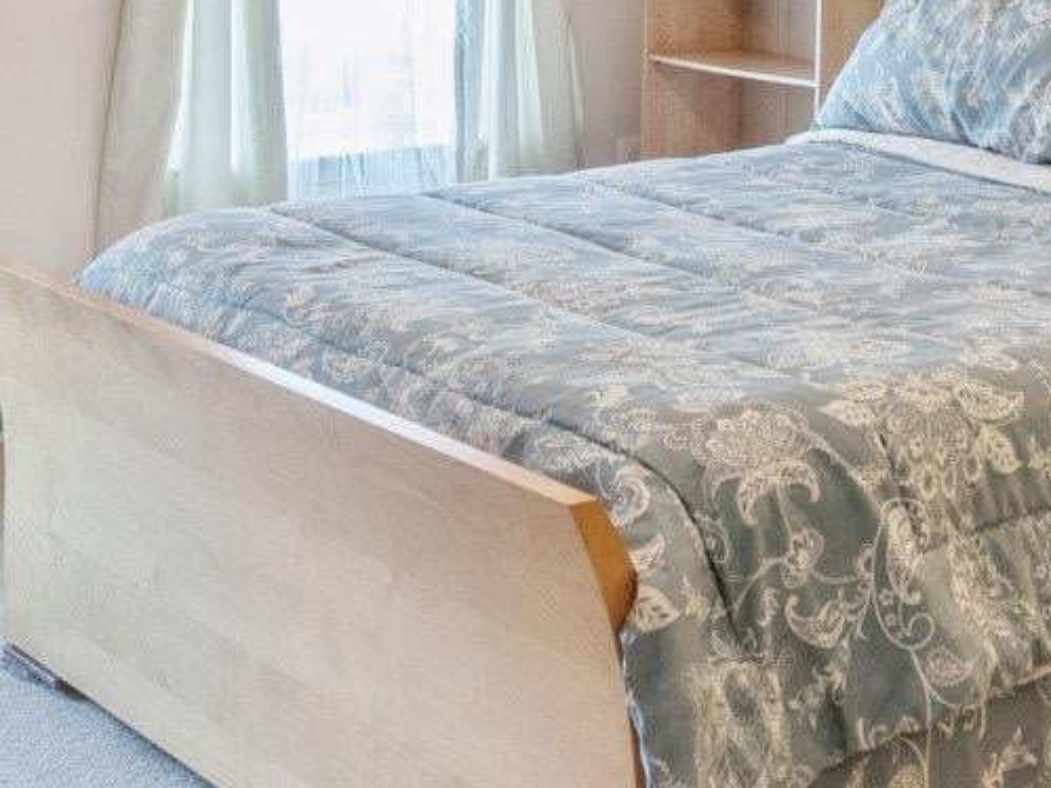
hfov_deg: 26.1
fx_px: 2246
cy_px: -145
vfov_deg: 18.9
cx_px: 741
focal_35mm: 74
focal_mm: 16
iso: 250
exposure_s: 1/5
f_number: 8
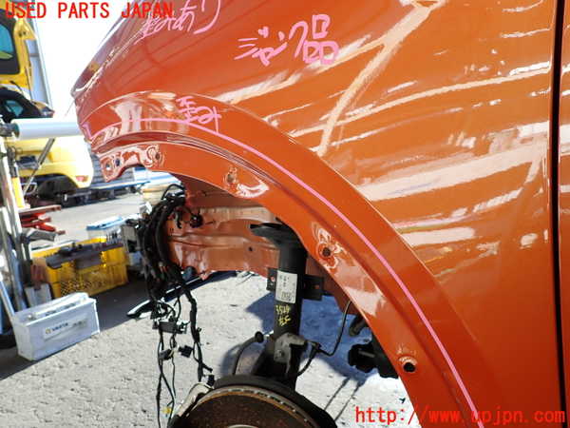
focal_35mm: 25
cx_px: 285
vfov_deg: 54.9
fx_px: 412
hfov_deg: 69.4
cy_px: 214
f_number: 2.8
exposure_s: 1/160
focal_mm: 4.5
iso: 100
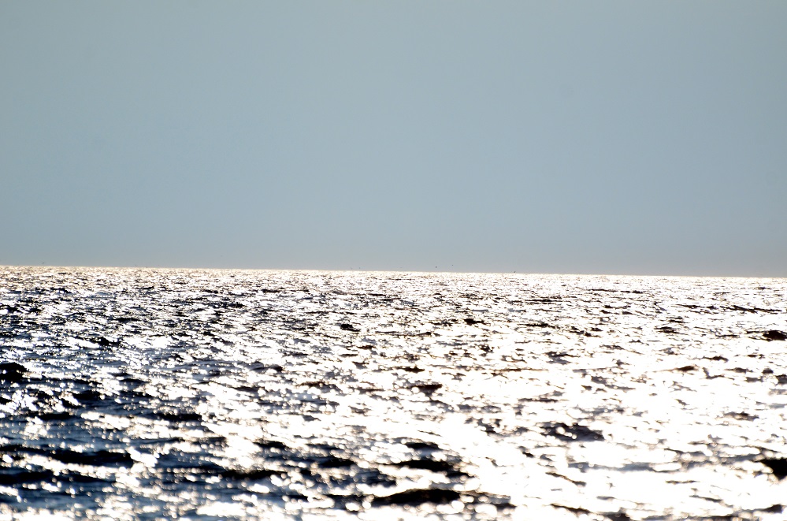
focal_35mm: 450
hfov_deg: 4.6
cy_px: 260
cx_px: 394
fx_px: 9814
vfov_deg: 3.0
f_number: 5.6
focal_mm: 300
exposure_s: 1/6400
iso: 400
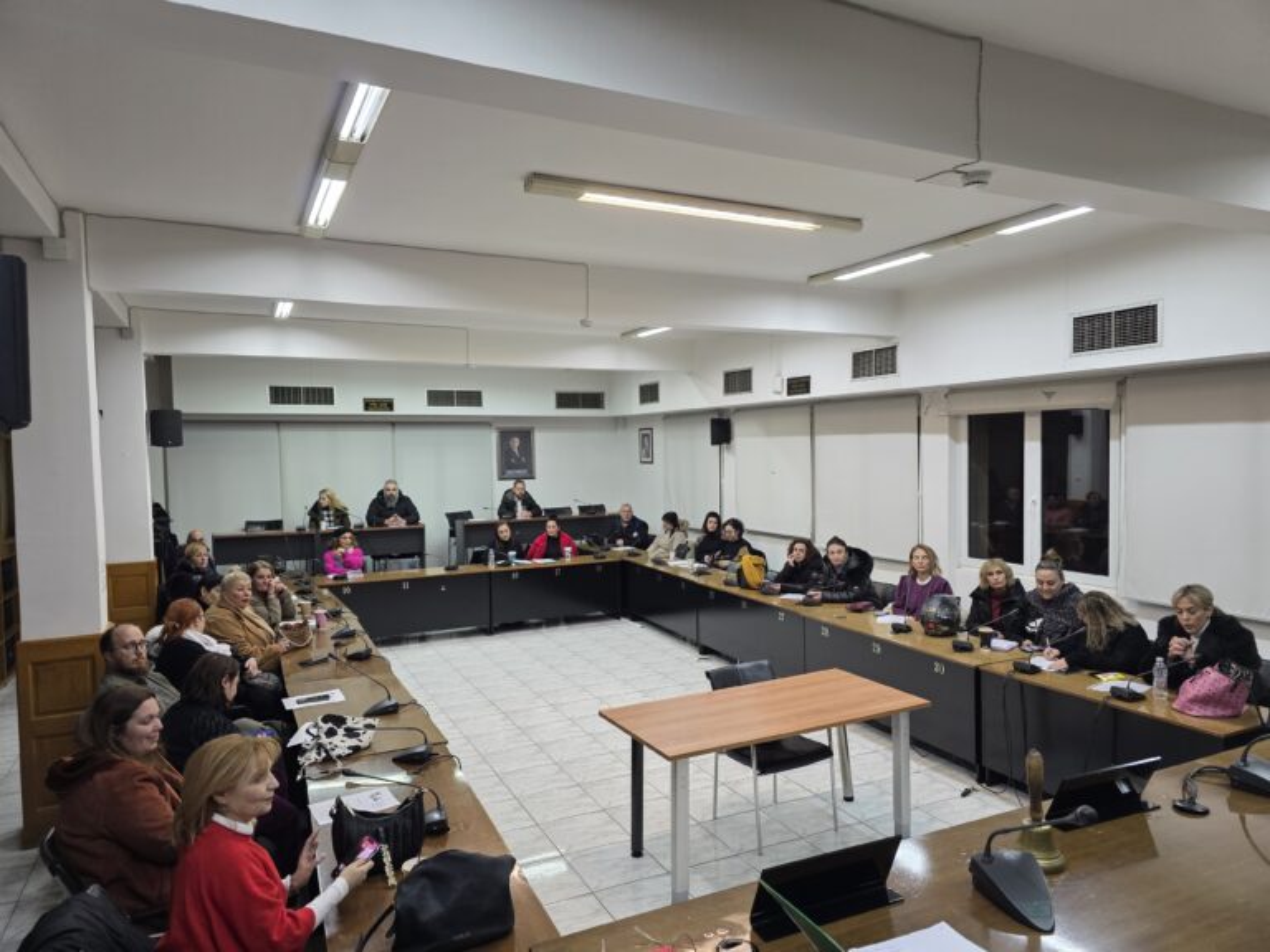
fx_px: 844
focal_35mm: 23
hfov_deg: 73.9
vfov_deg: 58.9
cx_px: 635
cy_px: 476
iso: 250
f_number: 1.7
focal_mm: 6.3
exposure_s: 1/100
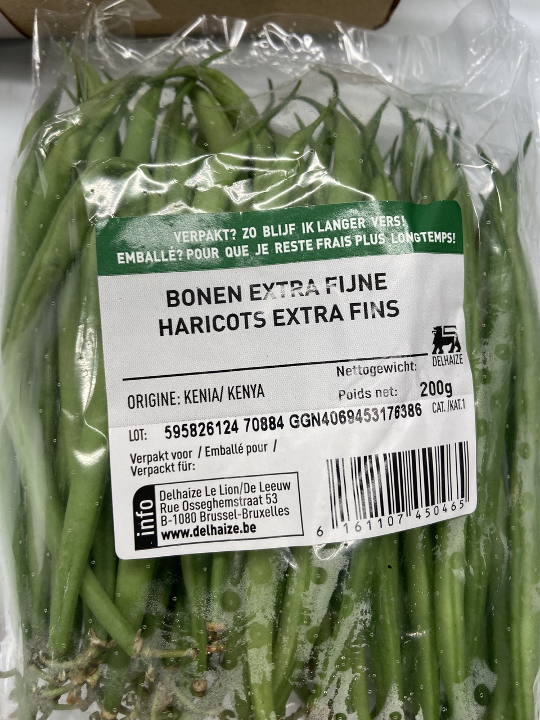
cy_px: 360
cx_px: 270
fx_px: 520
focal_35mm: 25
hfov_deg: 54.9
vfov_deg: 69.4
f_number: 1.8
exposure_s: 1/122
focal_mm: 4.25
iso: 50
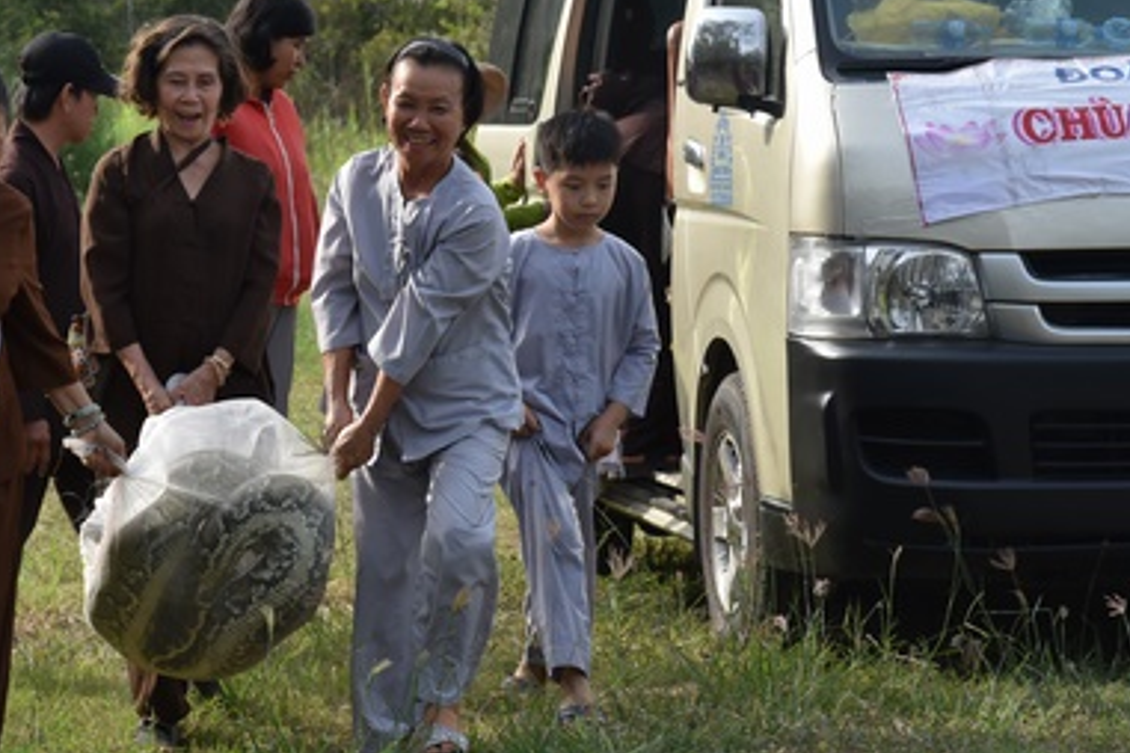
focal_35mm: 157
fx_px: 4928
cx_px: 214
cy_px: 273
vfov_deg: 8.7
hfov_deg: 13.0
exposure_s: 1/400
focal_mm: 92
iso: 640
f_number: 10
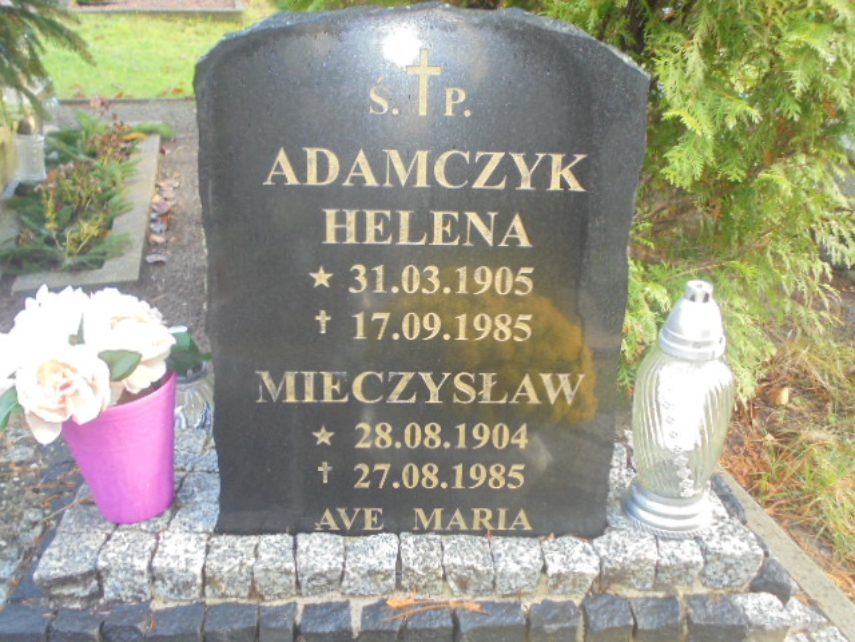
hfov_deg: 54.0
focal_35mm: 34
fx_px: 840
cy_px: 321
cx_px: 428
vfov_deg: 41.8
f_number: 4
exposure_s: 1/30
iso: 250
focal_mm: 6.1
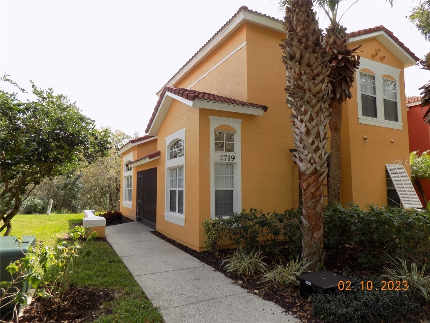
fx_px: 286
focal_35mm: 23
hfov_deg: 73.9
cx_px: 215
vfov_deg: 58.9
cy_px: 162
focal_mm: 4
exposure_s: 1/400
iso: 80
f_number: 3.1
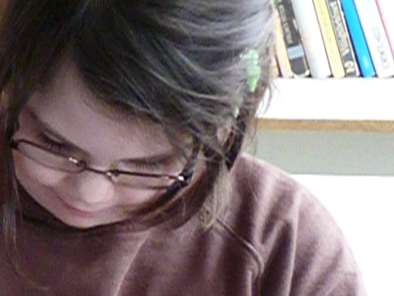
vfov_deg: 11.3
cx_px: -390
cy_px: 187
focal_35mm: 131
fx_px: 1491
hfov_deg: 13.1
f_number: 3
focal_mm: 5.6
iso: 800
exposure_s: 1/20
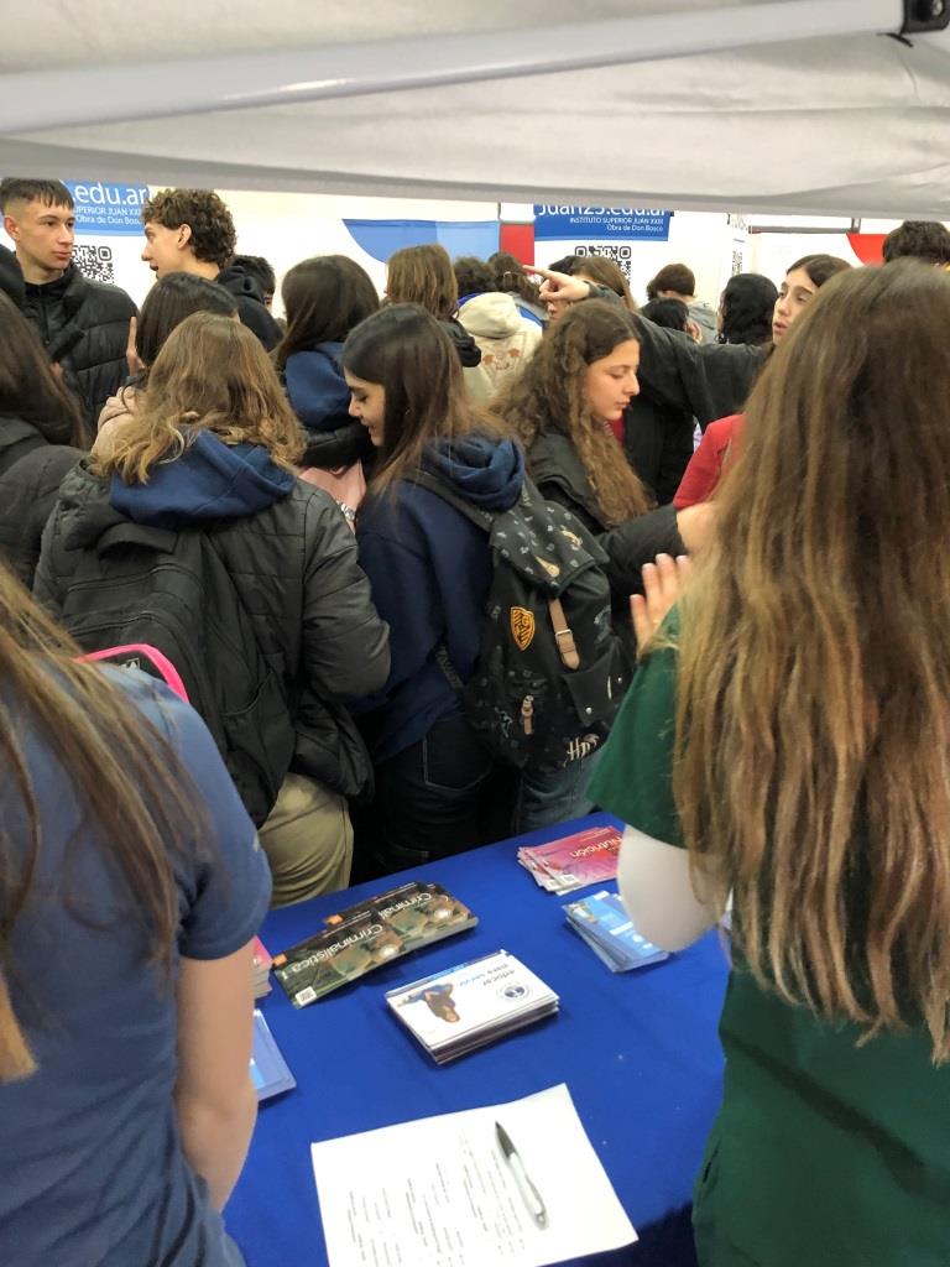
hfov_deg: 49.7
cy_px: 634
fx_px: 1025
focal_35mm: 28
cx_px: 475
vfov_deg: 63.4
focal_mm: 3.99
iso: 320
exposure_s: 1/50
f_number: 1.8
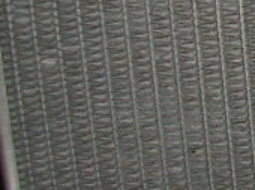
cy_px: -21
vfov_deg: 6.3
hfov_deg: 7.6
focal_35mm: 235
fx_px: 1729
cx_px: 698
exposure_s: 1/45
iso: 100
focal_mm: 6.6
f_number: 3.5
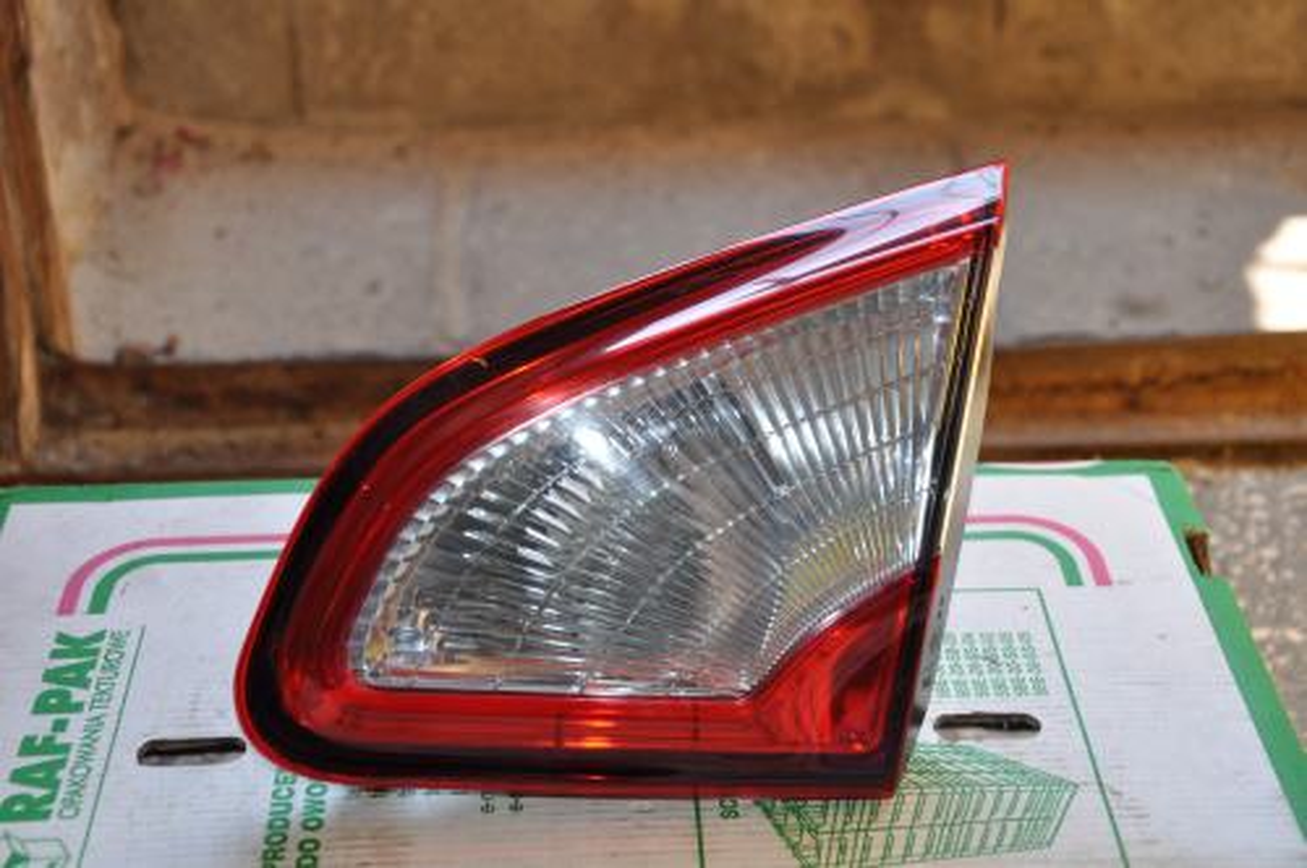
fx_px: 2611
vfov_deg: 18.9
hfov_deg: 28.1
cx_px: 654
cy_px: 434
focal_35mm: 72
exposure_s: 1/160
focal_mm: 48
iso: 400
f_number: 4.8
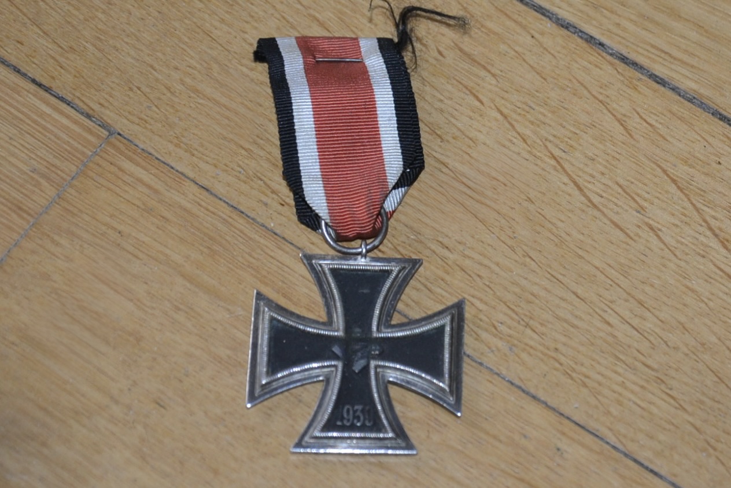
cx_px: 366
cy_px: 244
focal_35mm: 60
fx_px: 1218
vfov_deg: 22.6
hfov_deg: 33.4
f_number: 4.5
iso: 720
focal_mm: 40
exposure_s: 1/60
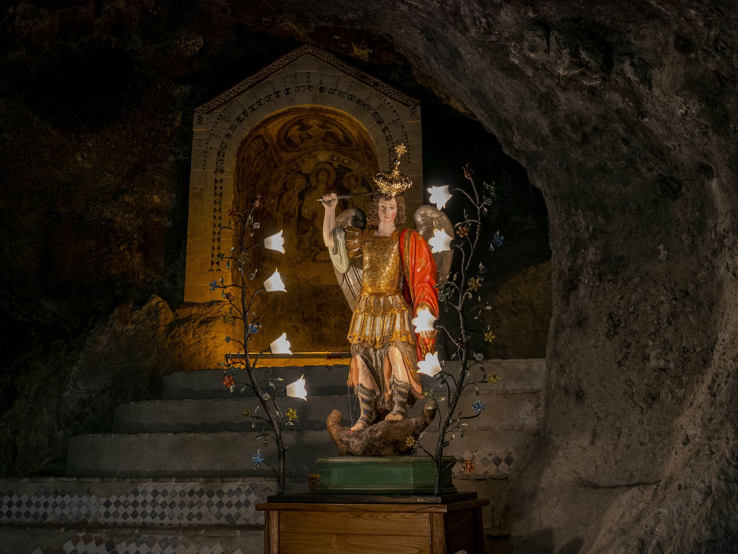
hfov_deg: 46.8
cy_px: 277
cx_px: 369
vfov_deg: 36.0
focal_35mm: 40
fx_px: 853
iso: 1000
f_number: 8
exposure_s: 1/15
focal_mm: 20
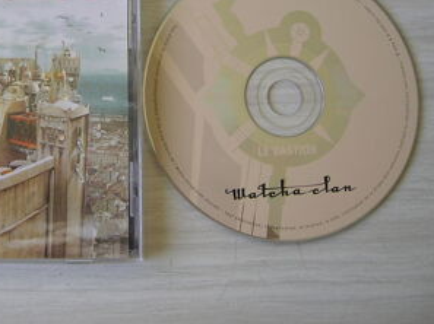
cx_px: 96
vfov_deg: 26.3
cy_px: 97
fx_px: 689
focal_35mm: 55
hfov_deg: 34.1
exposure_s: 1/15
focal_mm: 5.7
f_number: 2.9
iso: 50
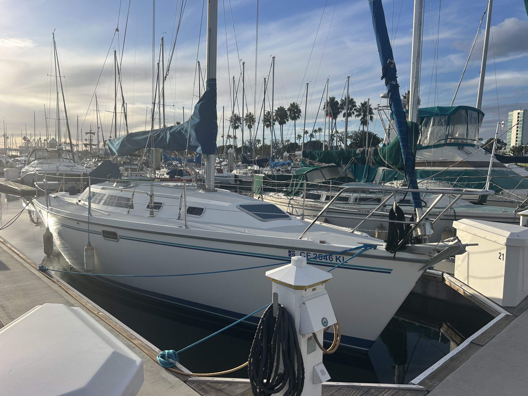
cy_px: 198
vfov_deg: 53.1
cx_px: 264
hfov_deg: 67.3
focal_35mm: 26
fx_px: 397
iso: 50
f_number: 1.5
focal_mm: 5.7
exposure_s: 1/4444
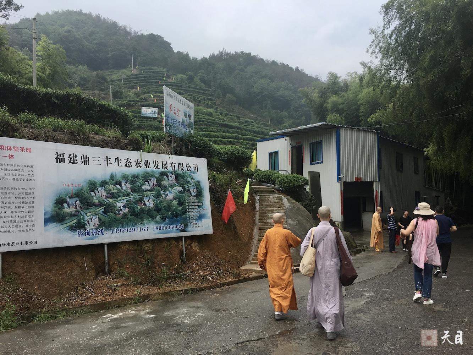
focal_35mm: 29
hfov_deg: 61.7
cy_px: 178
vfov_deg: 48.2
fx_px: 396
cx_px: 236
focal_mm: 4.15
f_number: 2.2
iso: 25
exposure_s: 1/1570
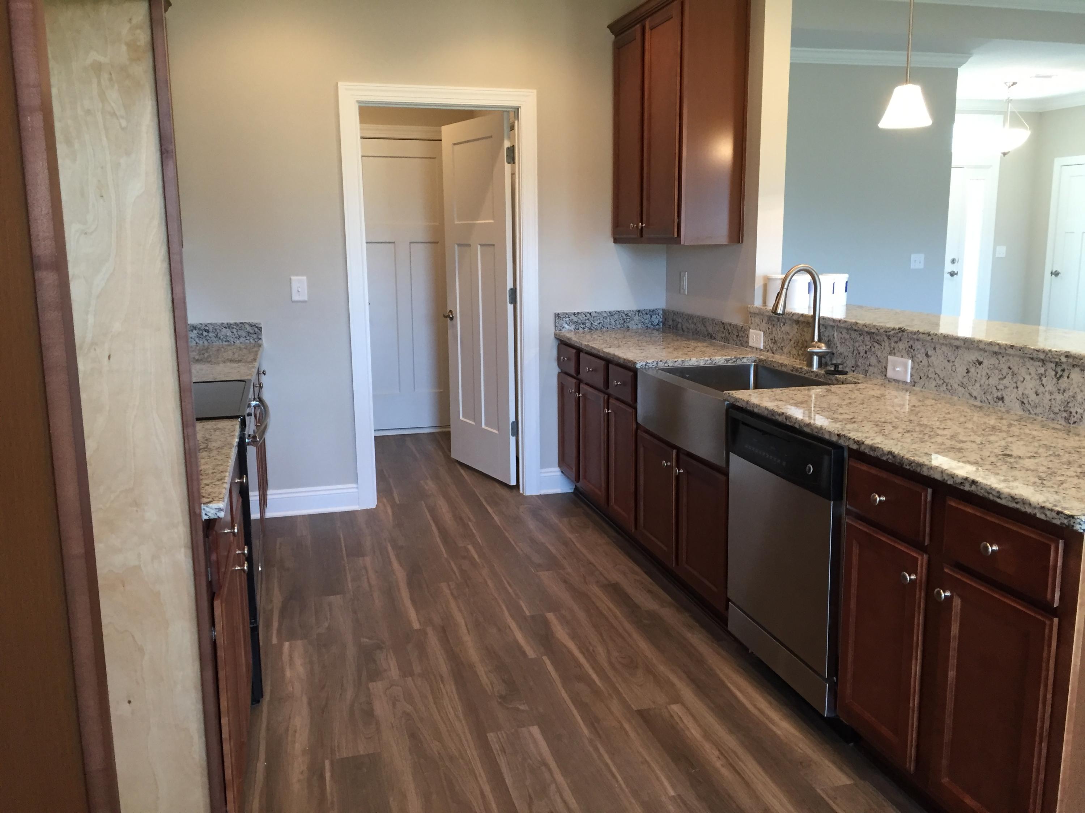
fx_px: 909
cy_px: 406
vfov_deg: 48.2
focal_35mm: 29
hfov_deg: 61.7
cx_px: 542
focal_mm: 4.15
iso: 125
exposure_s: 1/30
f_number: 2.2
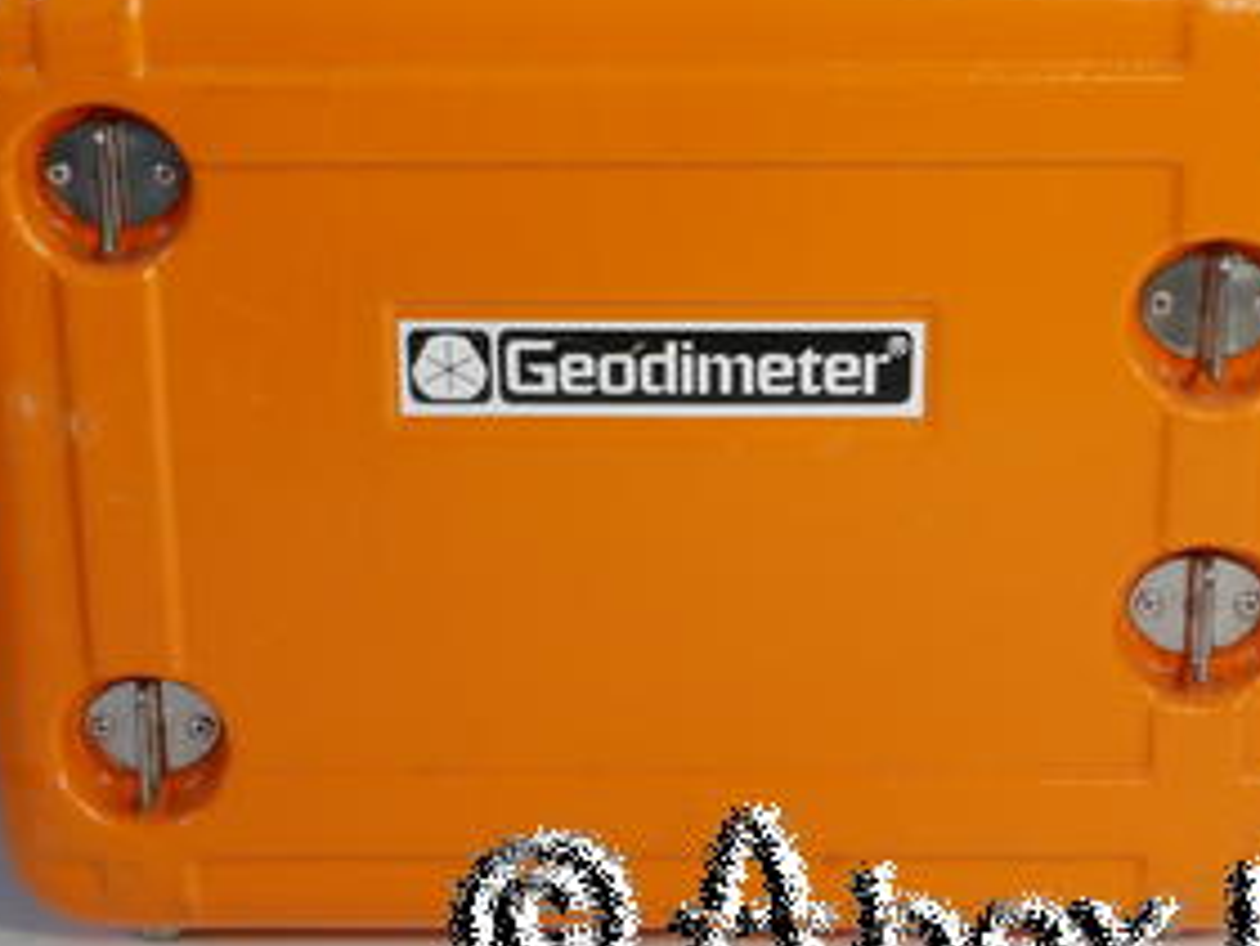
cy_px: 386
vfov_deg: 16.2
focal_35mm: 91
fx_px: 3314
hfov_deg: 21.5
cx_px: 646
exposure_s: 1/2
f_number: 22
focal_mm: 32
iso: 800
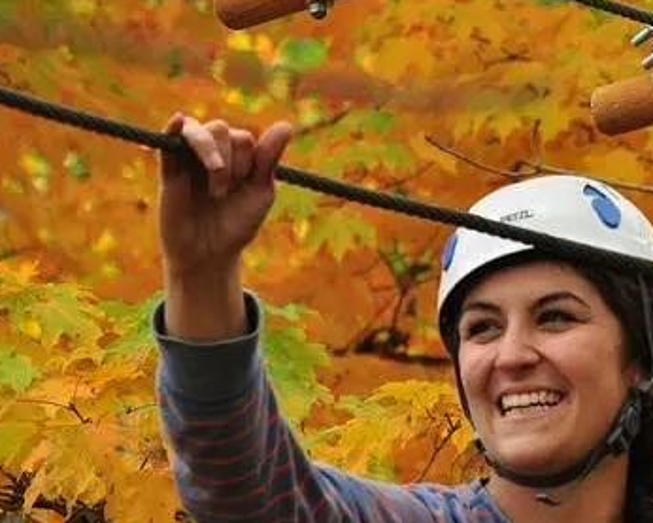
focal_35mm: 341
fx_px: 6594
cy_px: 407
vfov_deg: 4.5
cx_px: 591
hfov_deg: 5.7
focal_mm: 105
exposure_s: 1/125
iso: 400
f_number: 5.6
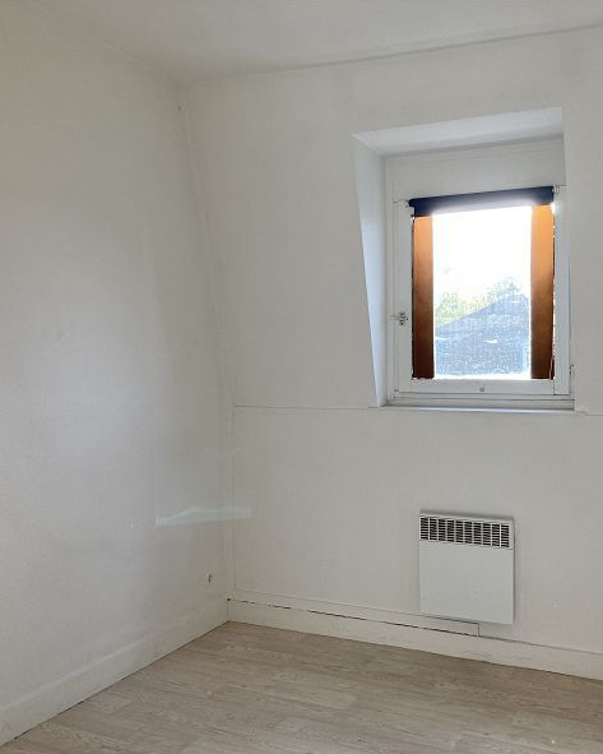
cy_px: 380
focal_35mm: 37
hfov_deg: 40.0
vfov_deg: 49.1
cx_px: 348
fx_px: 825
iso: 40
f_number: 1.8
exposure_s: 1/121
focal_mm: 3.99
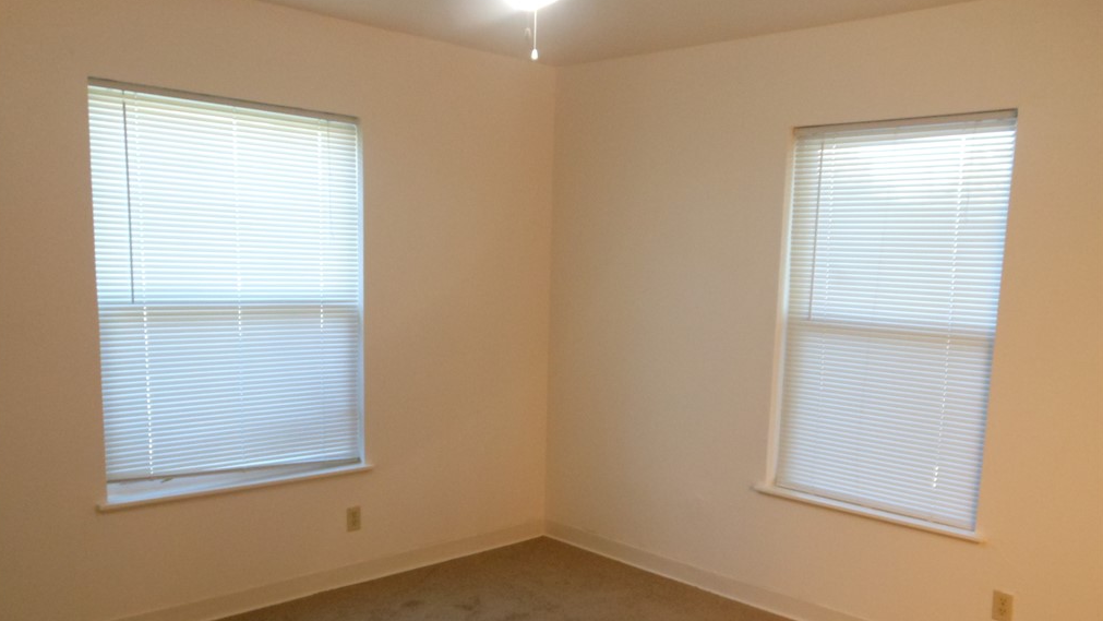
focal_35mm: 32
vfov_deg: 36.5
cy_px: 377
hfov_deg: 61.0
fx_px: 936
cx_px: 547
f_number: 3.3
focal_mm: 5.2
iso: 320
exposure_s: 1/30
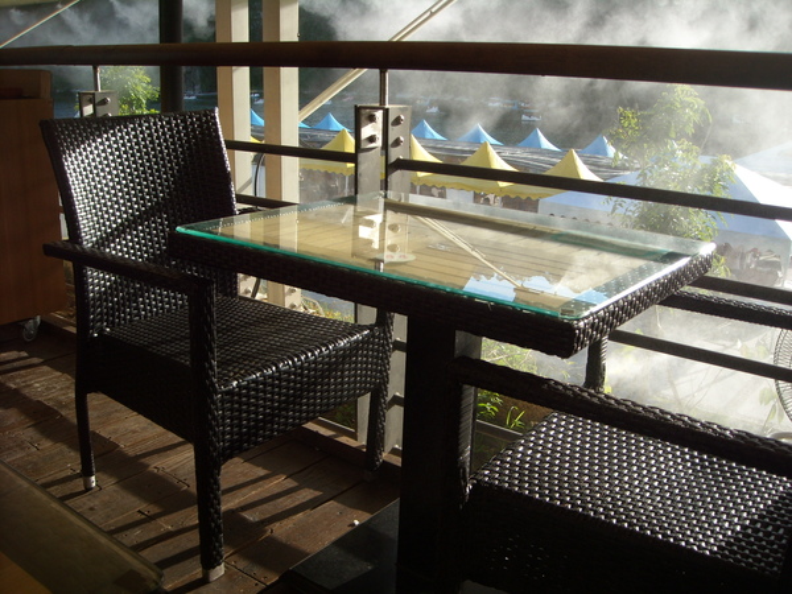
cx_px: 396
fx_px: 801
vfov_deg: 40.7
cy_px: 297
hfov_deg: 52.6
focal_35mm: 35
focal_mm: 5.7
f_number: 2.8
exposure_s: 1/419
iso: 64
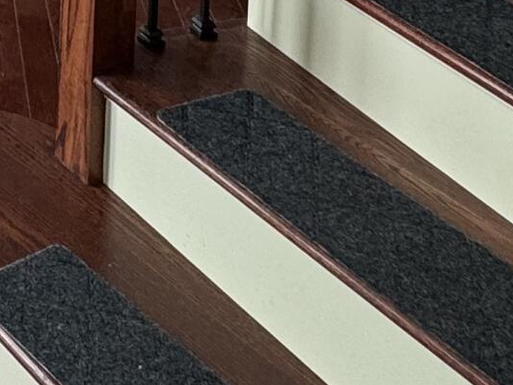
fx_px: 1171
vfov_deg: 14.4
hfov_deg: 20.1
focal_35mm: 79
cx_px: -321
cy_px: -456
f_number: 2.2
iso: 40
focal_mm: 2.22
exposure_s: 1/107
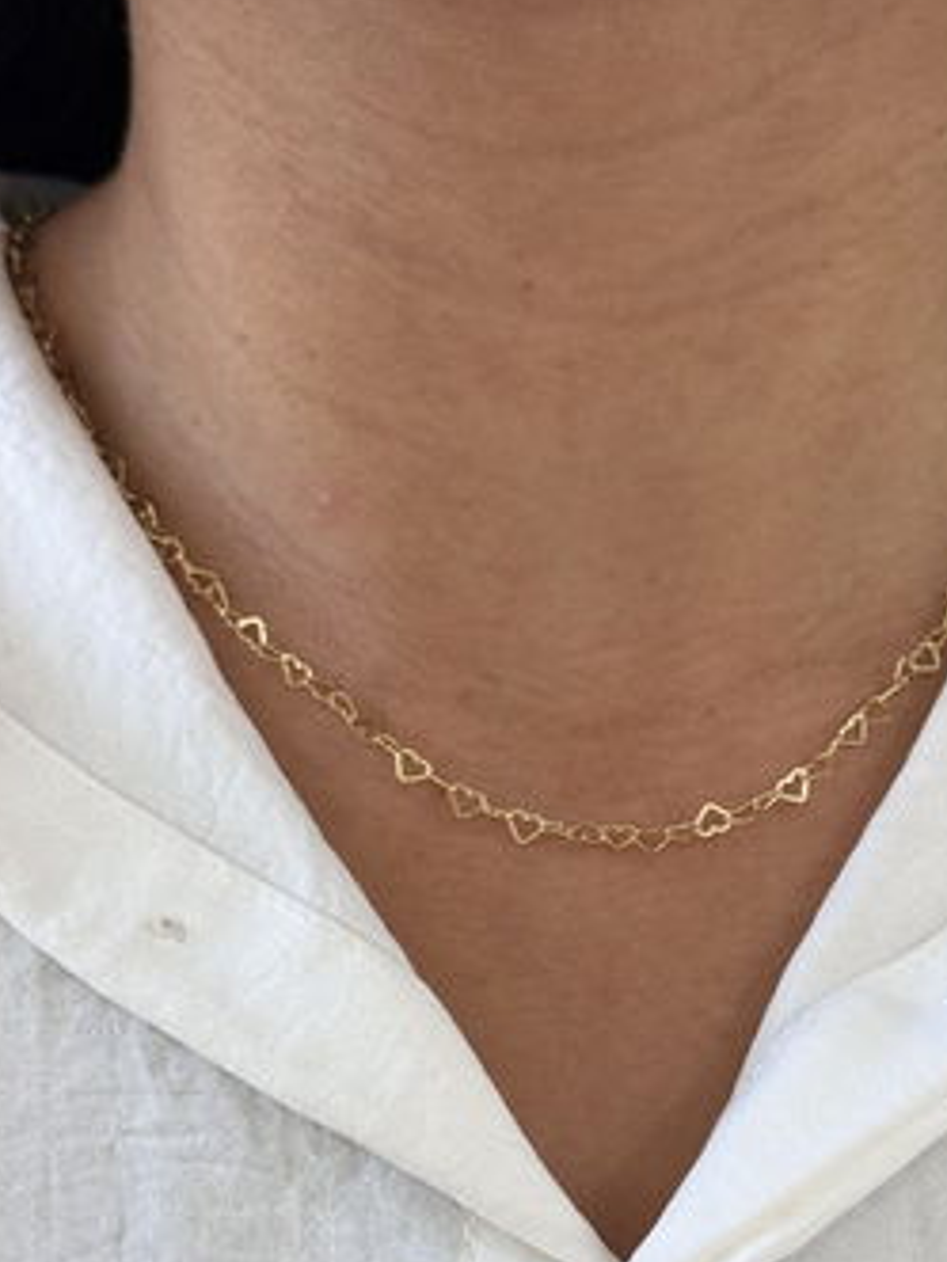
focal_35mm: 77
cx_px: 669
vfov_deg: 25.0
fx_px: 2809
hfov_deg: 19.0
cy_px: 952
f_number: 1.78
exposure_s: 1/100
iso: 80
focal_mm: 6.76
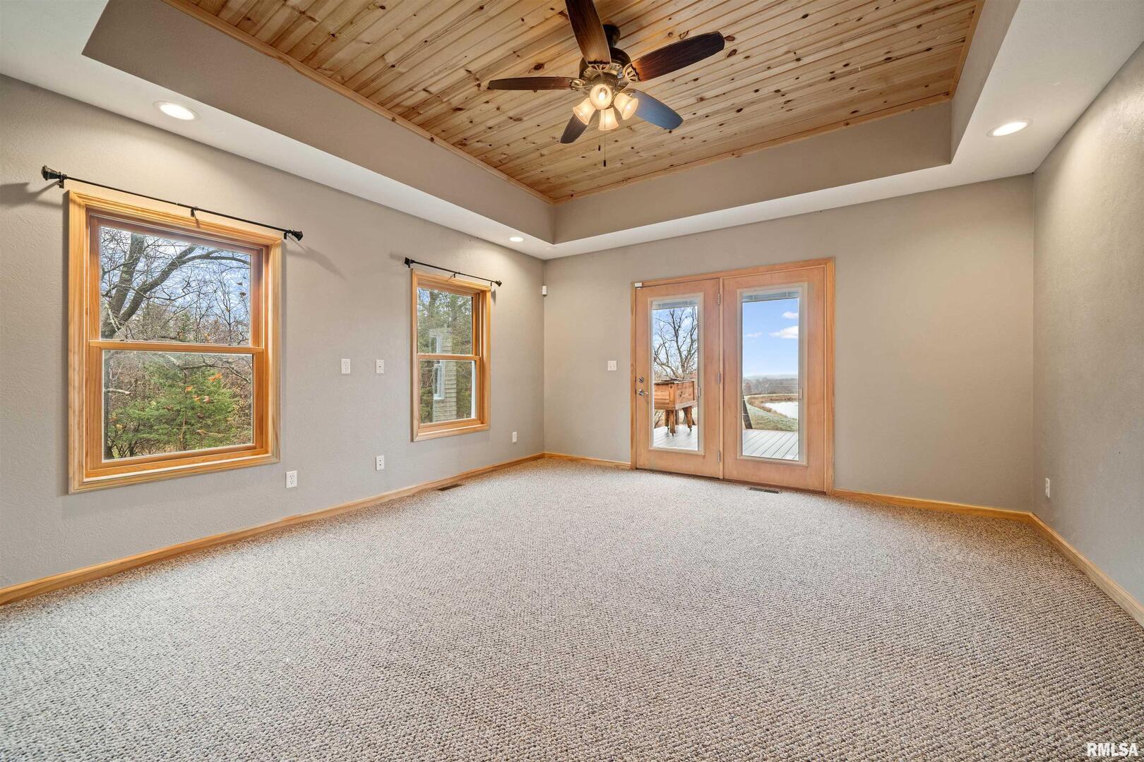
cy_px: 381
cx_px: 572
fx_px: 413
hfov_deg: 108.3
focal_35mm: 13
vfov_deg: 85.4
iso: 400
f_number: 8
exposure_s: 1/1.25
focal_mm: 13
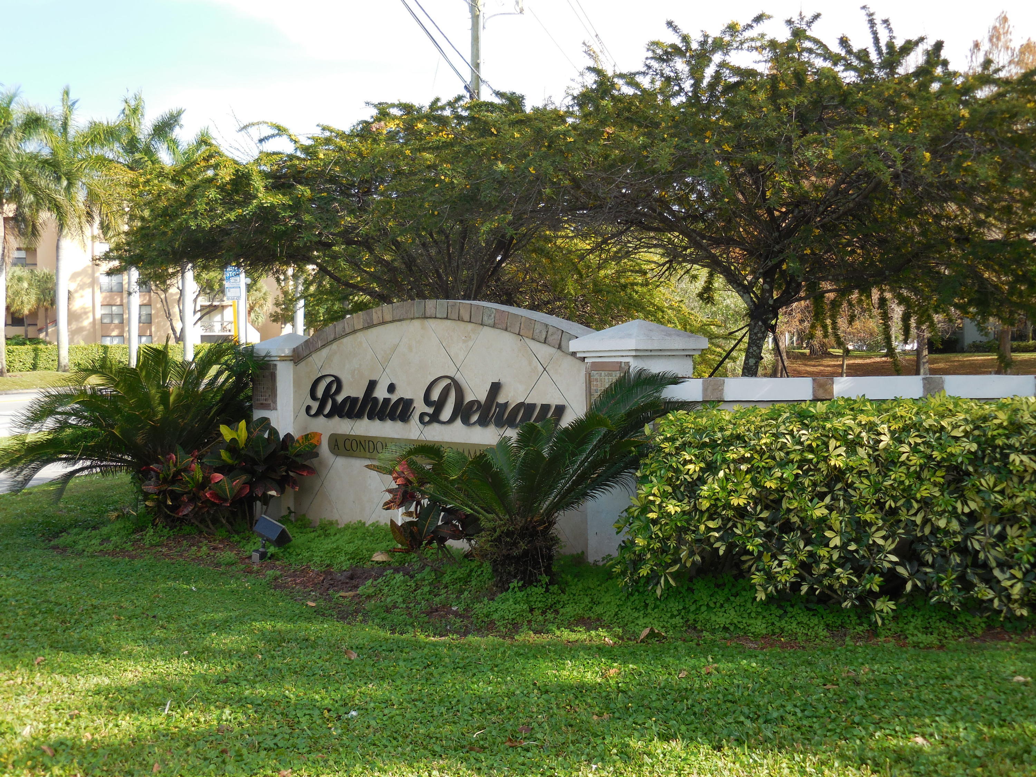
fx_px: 1347
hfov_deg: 42.1
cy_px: 388
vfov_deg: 32.2
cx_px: 518
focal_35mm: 45
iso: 125
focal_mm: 8.1
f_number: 4.2
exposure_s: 1/250
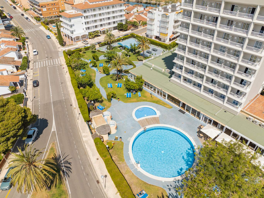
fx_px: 183
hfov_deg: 71.6
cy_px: 99
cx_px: 132
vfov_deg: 56.8
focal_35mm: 24
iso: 100
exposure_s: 1/120
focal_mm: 12.29
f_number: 3.2
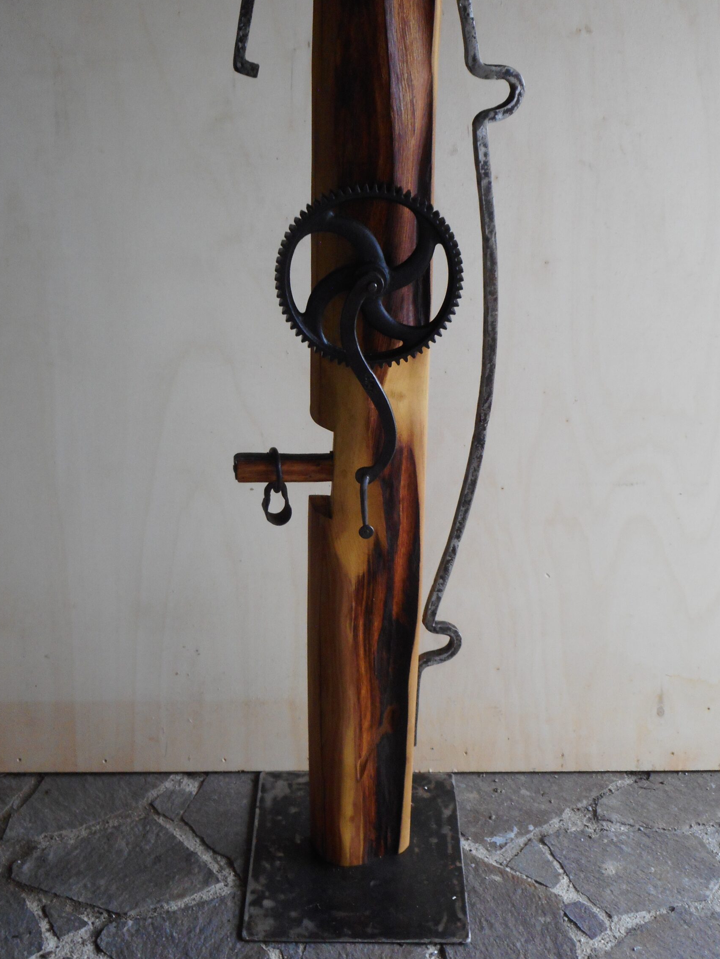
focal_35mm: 44
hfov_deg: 32.9
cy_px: 443
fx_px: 1220
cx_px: 376
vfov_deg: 42.9
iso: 220
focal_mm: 6.9
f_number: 4.5
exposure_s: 1/30
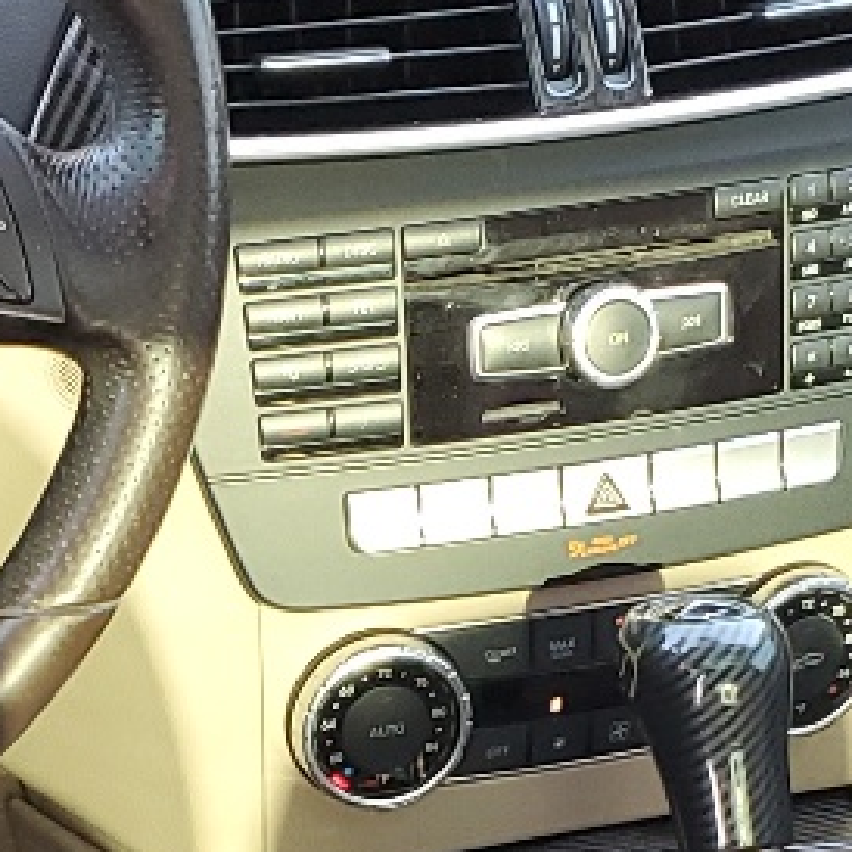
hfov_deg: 13.0
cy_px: 1070
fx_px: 3731
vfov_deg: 12.7
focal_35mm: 134
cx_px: 277
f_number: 1.5
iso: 82
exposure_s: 1/60.2
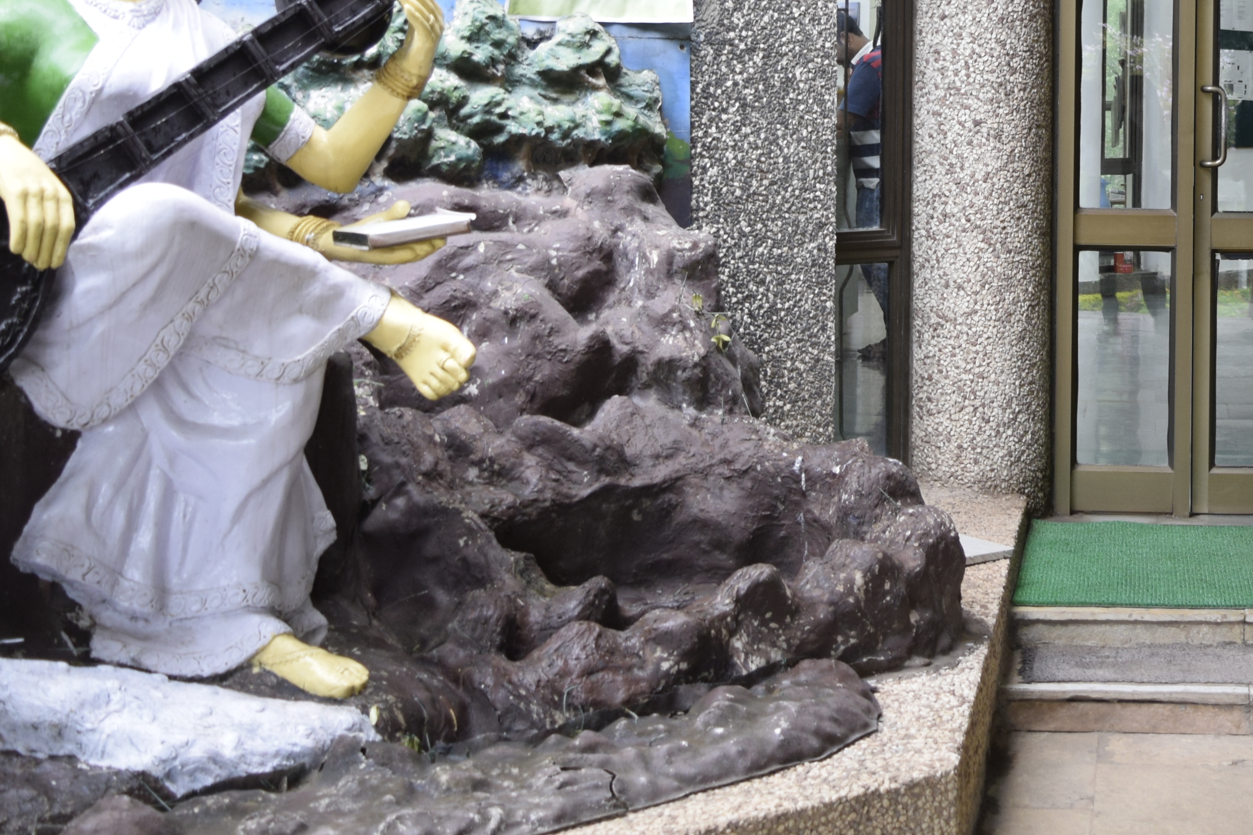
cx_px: 1122
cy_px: 124
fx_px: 2401
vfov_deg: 19.5
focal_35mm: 69
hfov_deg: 28.2
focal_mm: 22
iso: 400
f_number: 3.8
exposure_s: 1/15
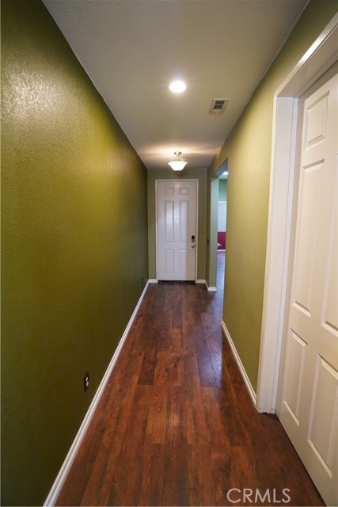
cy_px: 254
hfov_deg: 73.8
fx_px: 225
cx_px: 169
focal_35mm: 16
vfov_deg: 96.7
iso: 1600
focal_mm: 16
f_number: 4
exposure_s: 1/25
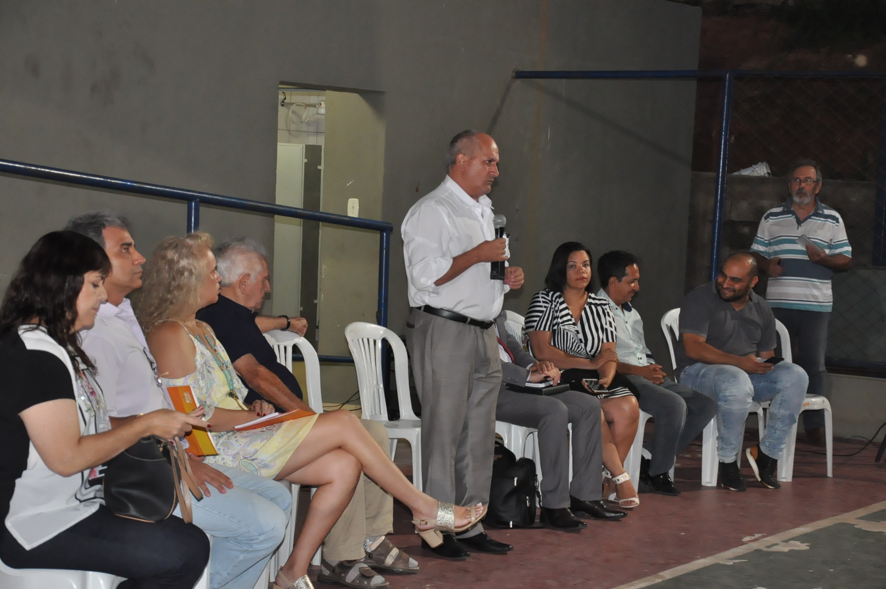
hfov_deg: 27.0
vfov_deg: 18.1
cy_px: 294
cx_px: 443
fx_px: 1844
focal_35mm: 75
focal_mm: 50
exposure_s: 1/60
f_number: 5
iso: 2000
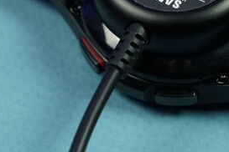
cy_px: 19
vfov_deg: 5.6
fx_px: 1565
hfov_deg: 8.4
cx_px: 137
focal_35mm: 246
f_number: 7.1
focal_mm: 70
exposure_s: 1/125
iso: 2500
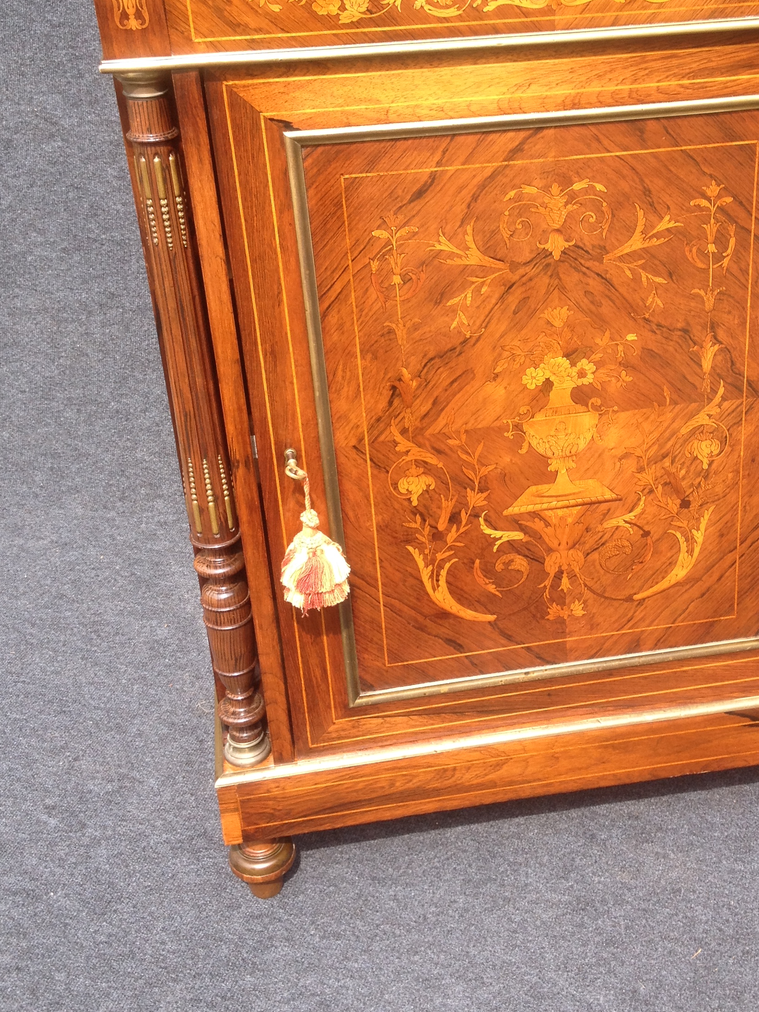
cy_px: 403
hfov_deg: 27.9
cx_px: 500
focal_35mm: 52
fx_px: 1520
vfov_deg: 36.7
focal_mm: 4.28
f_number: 2.4
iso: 50
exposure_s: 1/394
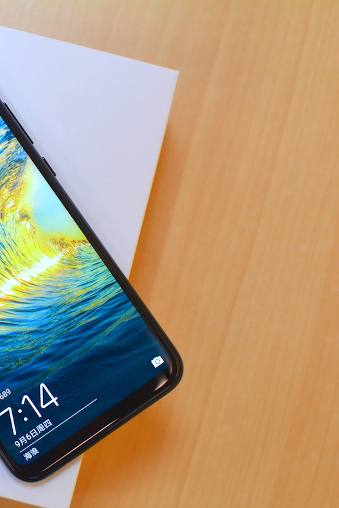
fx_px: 1126
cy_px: 257
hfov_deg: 16.7
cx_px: -15
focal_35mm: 80
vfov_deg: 25.4
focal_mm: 35
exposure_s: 1/60
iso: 800
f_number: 4
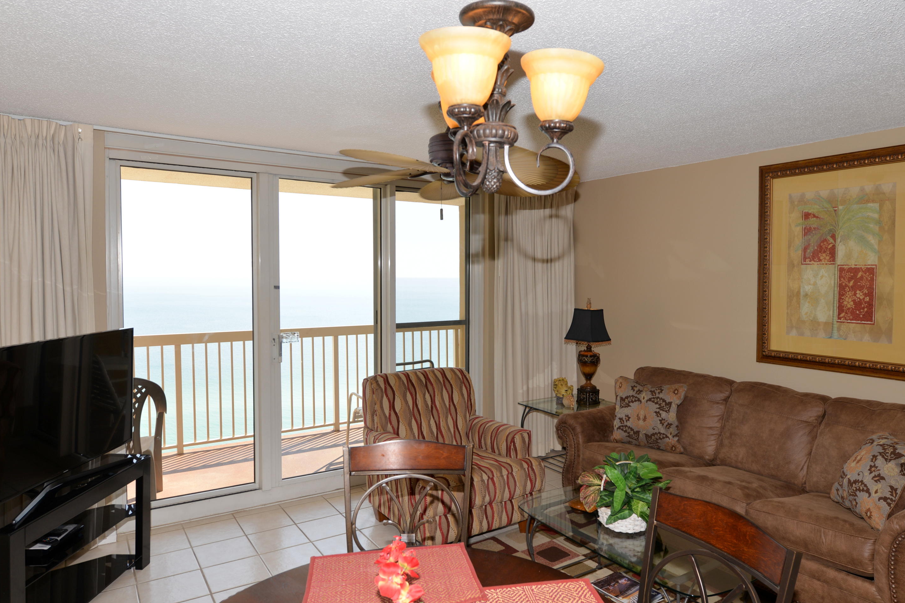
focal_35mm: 22
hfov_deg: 78.5
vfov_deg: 57.2
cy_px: 307
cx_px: 471
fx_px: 553
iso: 180
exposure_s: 1/125
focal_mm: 21
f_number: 5.6
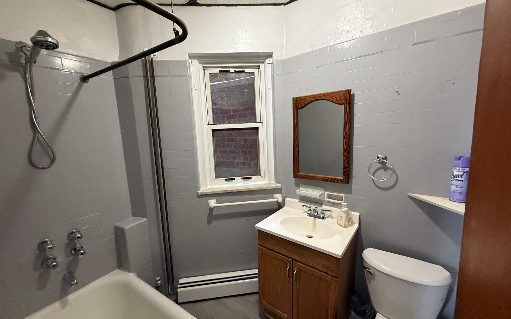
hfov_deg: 101.5
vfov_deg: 74.8
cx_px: 254
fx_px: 209
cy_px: 160
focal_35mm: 15
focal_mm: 2.22
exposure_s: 1/60
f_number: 2.2
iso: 640
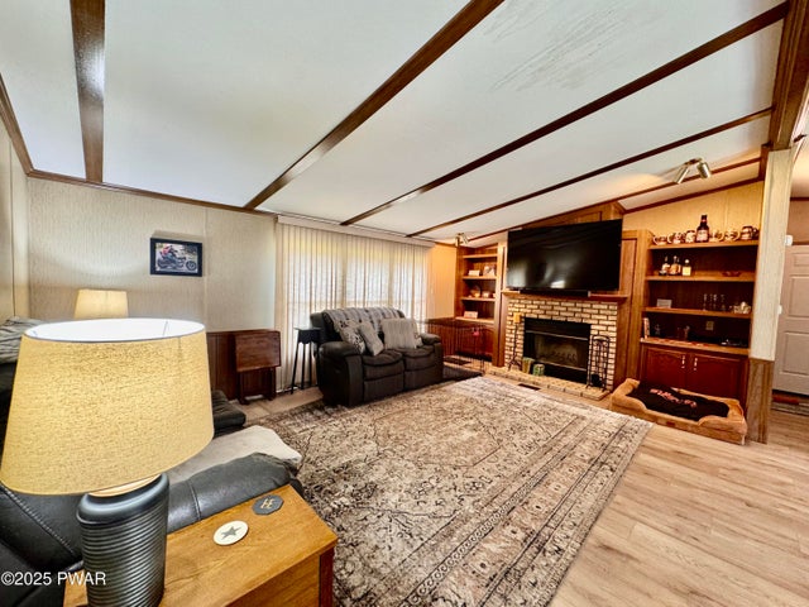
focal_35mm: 14
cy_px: 304
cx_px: 404
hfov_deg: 102.1
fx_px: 327
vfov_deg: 85.7
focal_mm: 2.22
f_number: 2.2
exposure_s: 1/60
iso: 200
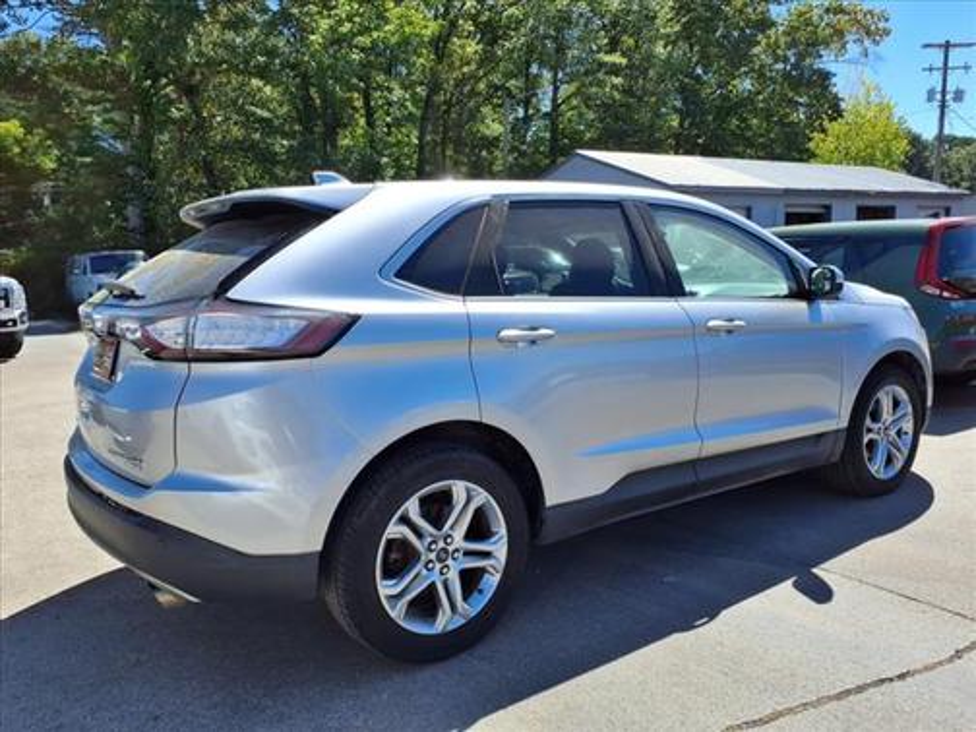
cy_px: 366
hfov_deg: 65.3
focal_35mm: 27
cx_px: 488
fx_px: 761
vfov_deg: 51.4
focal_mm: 3.58
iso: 40
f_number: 1.9
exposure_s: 1/1667
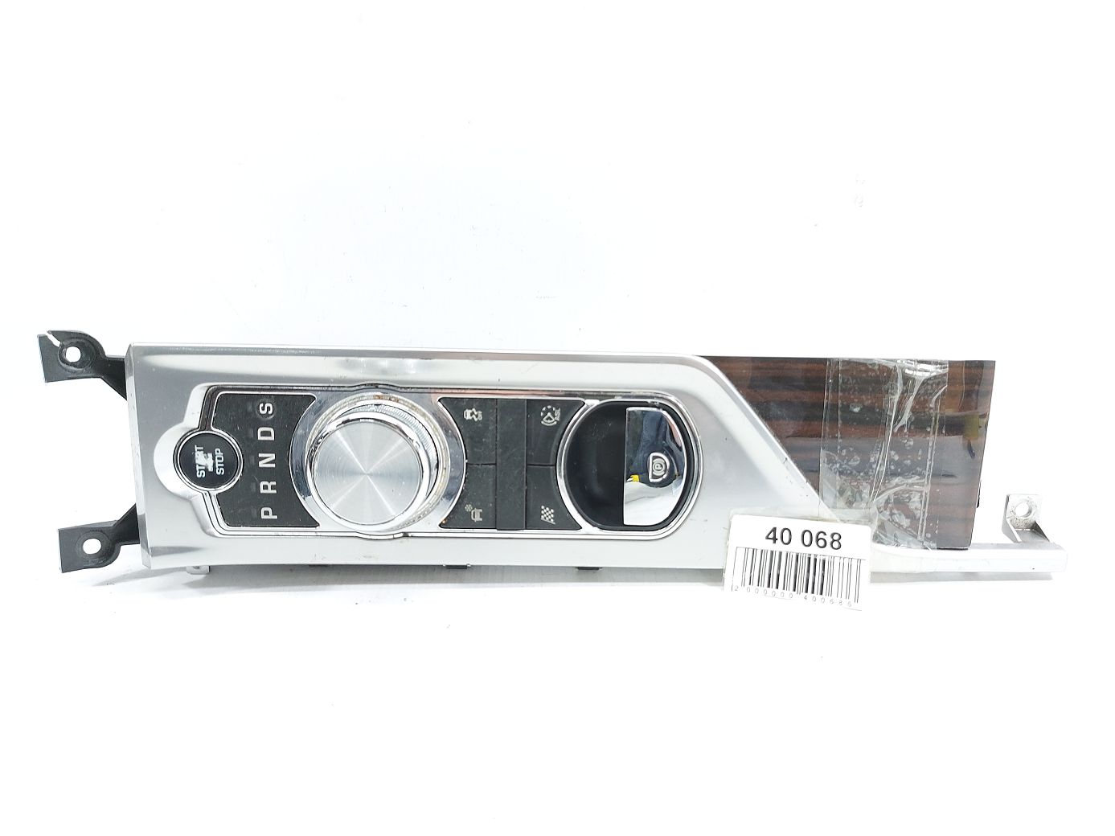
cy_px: 418
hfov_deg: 71.6
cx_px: 558
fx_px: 773
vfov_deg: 56.8
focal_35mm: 24
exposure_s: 1/50
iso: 100
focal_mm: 5.23
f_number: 1.8
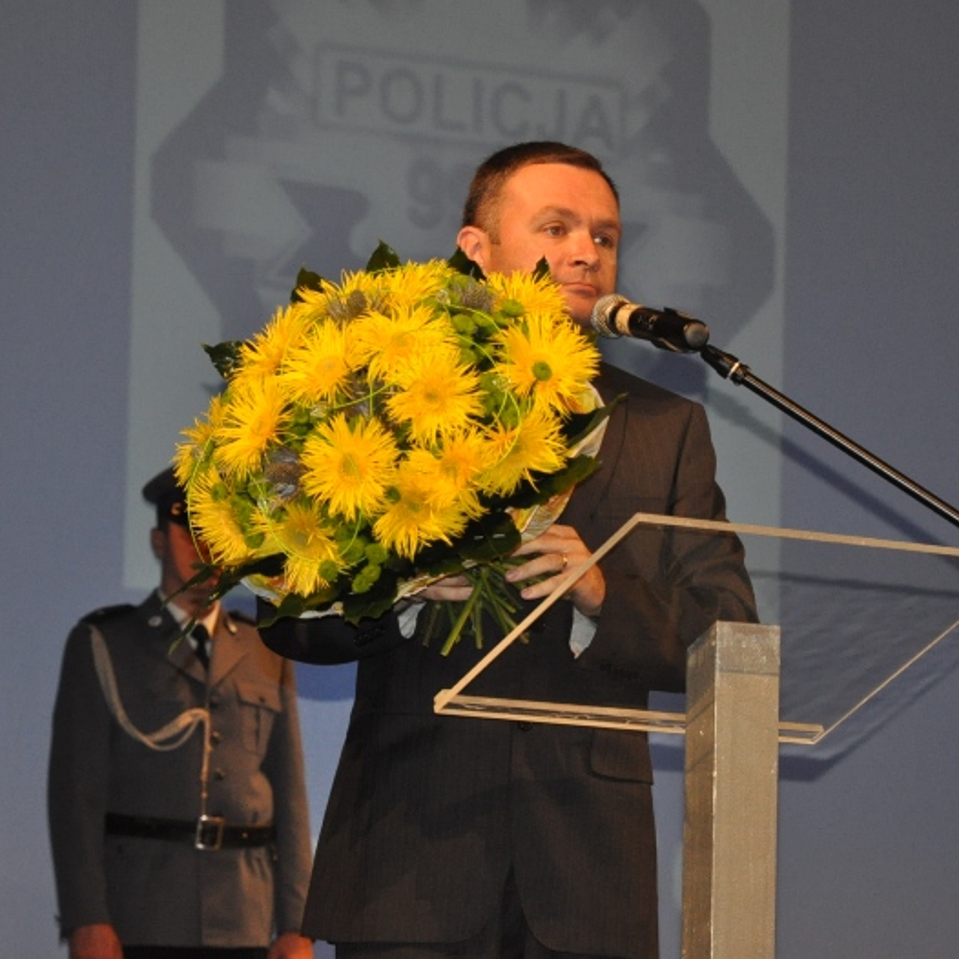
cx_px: 483
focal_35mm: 165
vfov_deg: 10.6
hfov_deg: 10.6
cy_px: 477
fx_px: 5161
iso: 1600
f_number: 5.6
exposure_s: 1/200
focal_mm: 85
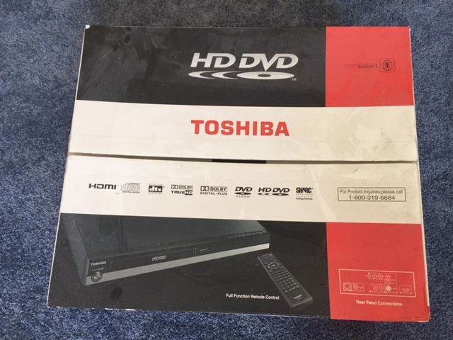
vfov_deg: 48.2
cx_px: 226
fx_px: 380
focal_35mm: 29
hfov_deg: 61.7
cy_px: 170
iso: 50
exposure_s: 1/30
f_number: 2.2
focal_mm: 4.15
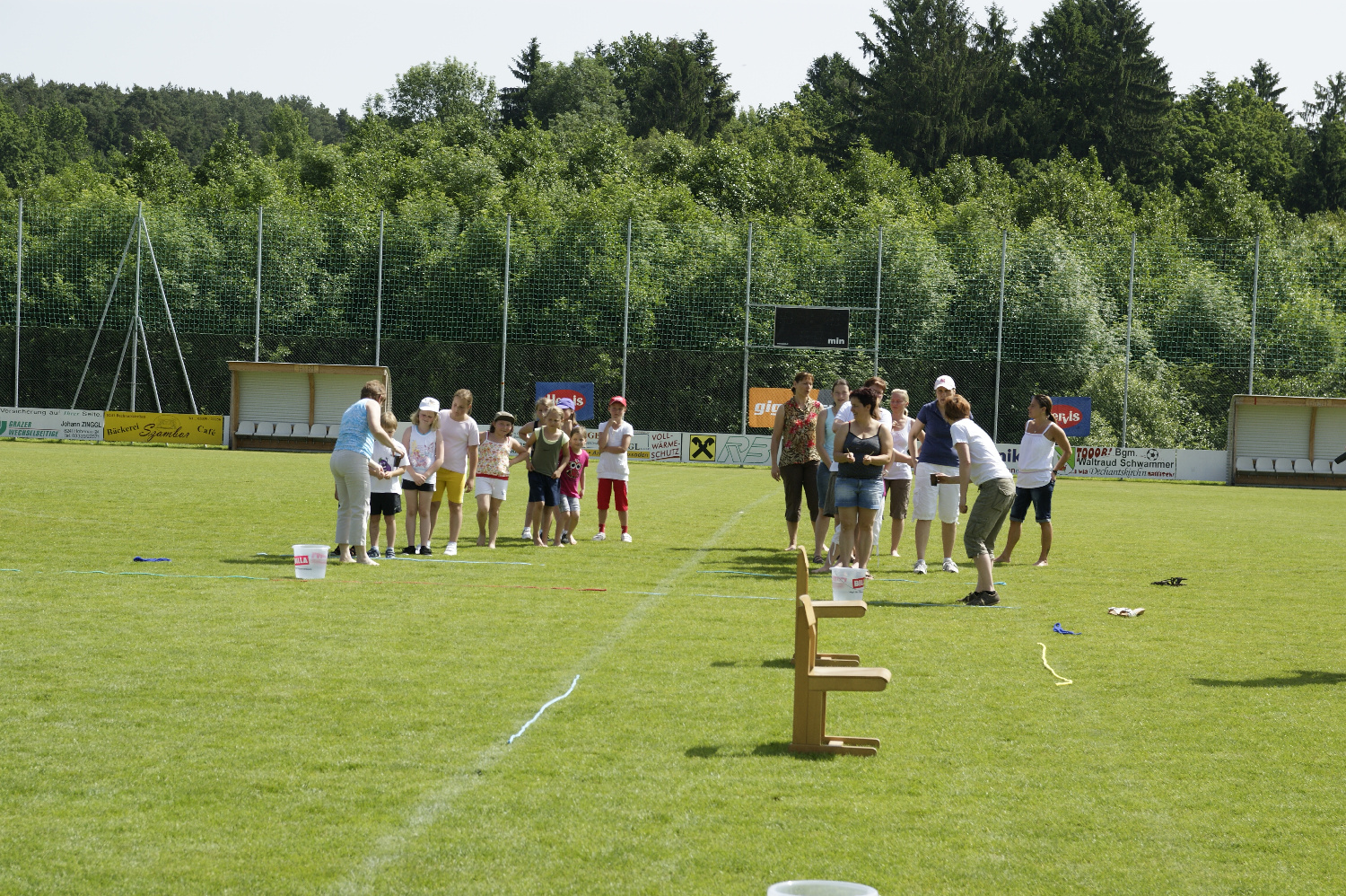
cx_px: 673
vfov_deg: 18.2
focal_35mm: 75
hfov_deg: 27.0
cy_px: 448
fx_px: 2802
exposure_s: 1/400
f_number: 5.6
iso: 100
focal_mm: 50
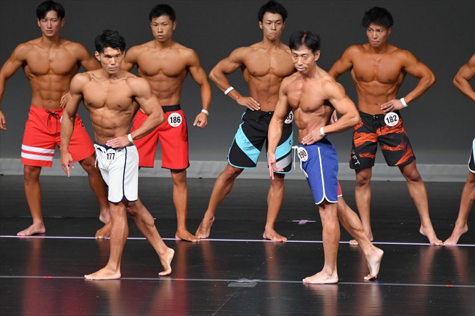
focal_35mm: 345
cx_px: 238
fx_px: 4550
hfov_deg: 6.0
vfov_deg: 4.0
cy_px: 158
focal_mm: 230
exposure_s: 1/400
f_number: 5.6
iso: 4000
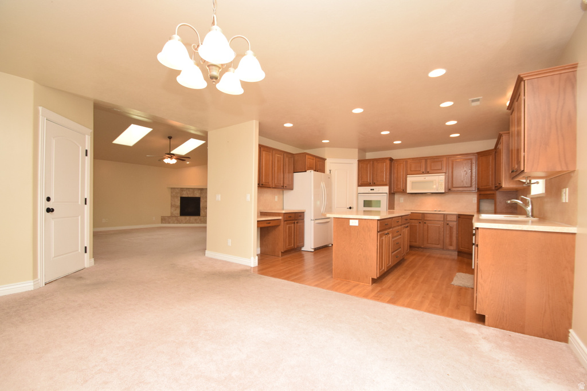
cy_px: 196
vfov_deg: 77.3
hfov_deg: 100.4
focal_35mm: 15
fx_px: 245
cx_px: 294
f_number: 5.6
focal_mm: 10
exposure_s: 1/125
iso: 800
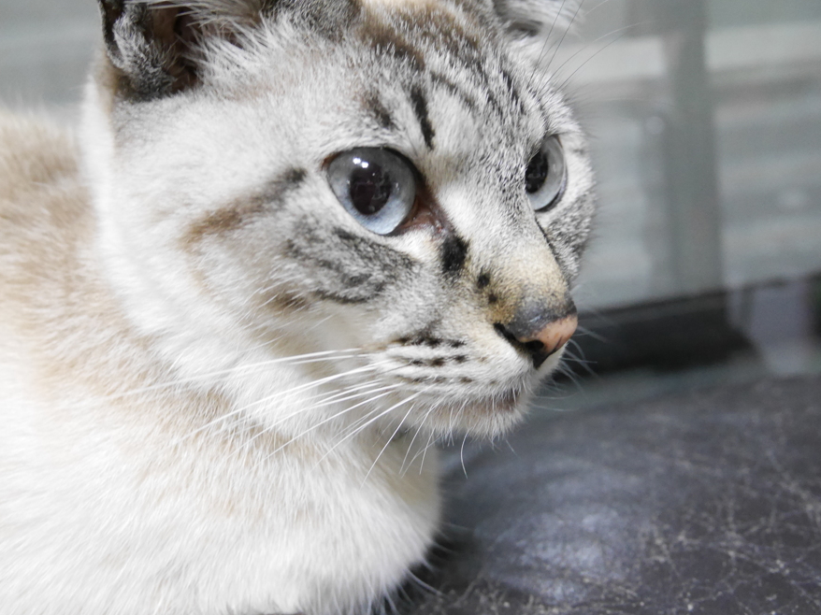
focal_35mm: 28
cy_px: 285
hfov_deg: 63.4
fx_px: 664
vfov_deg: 49.7
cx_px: 397
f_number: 3.5
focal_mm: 12
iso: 3200
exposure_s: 1/25
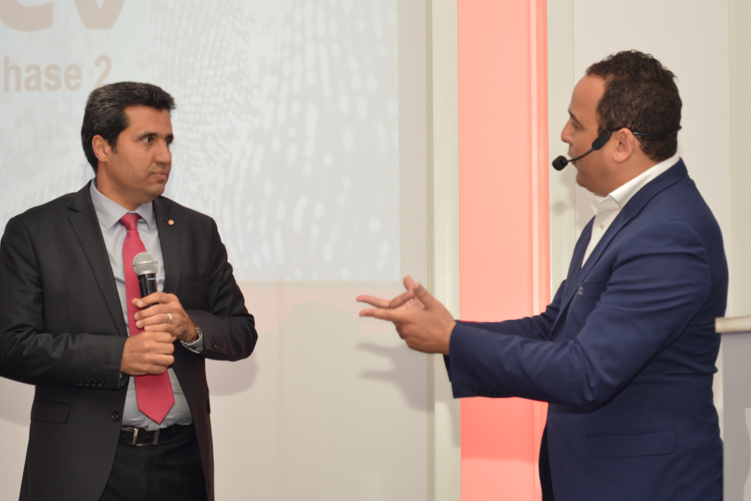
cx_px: 365
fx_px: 1377
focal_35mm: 66
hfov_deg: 30.5
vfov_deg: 20.6
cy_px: 269
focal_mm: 50
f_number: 7.1
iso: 800
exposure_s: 1/50
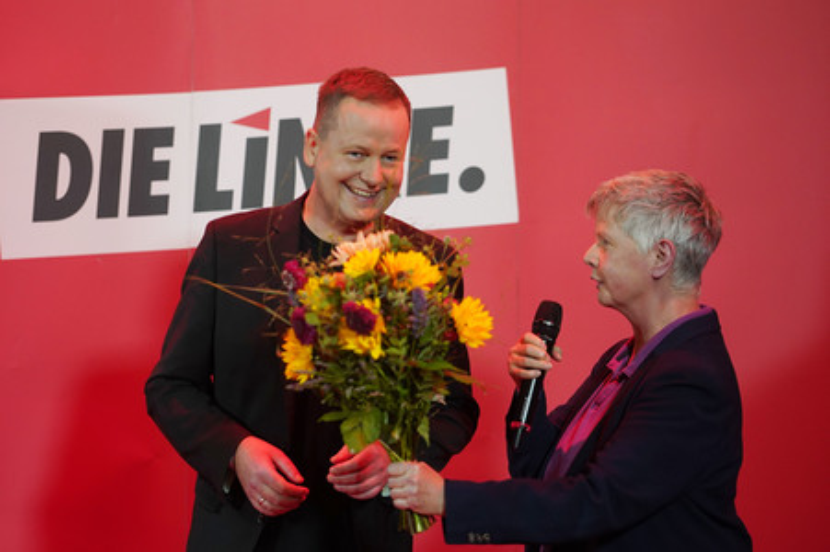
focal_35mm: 85
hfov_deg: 23.9
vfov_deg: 16.0
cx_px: 415
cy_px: 276
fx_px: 1958
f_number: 2.8
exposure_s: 1/320
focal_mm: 85
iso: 2000
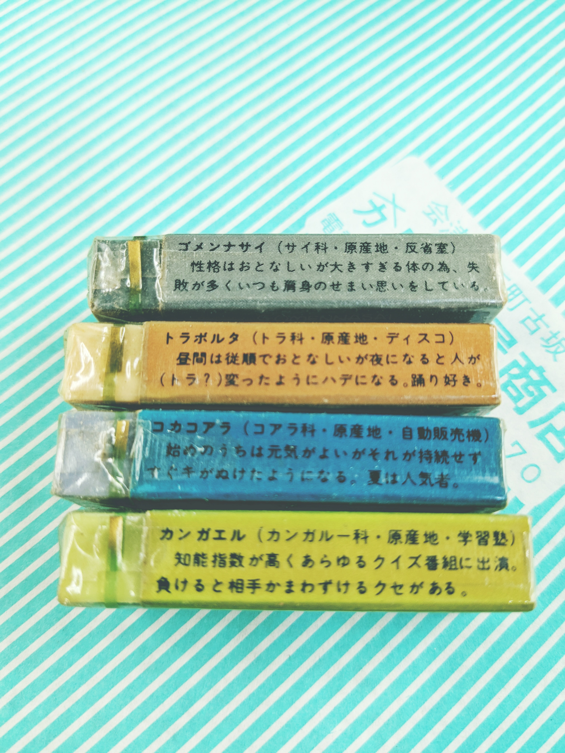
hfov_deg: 51.4
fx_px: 588
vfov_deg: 65.3
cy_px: 376
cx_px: 282
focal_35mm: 27
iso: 74
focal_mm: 4.38
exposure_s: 1/99.9
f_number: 1.73
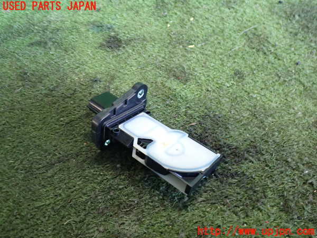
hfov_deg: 60.0
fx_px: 275
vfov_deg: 46.8
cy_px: 119
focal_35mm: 30
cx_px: 158
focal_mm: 5.4
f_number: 2.3
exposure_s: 1/30
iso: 400
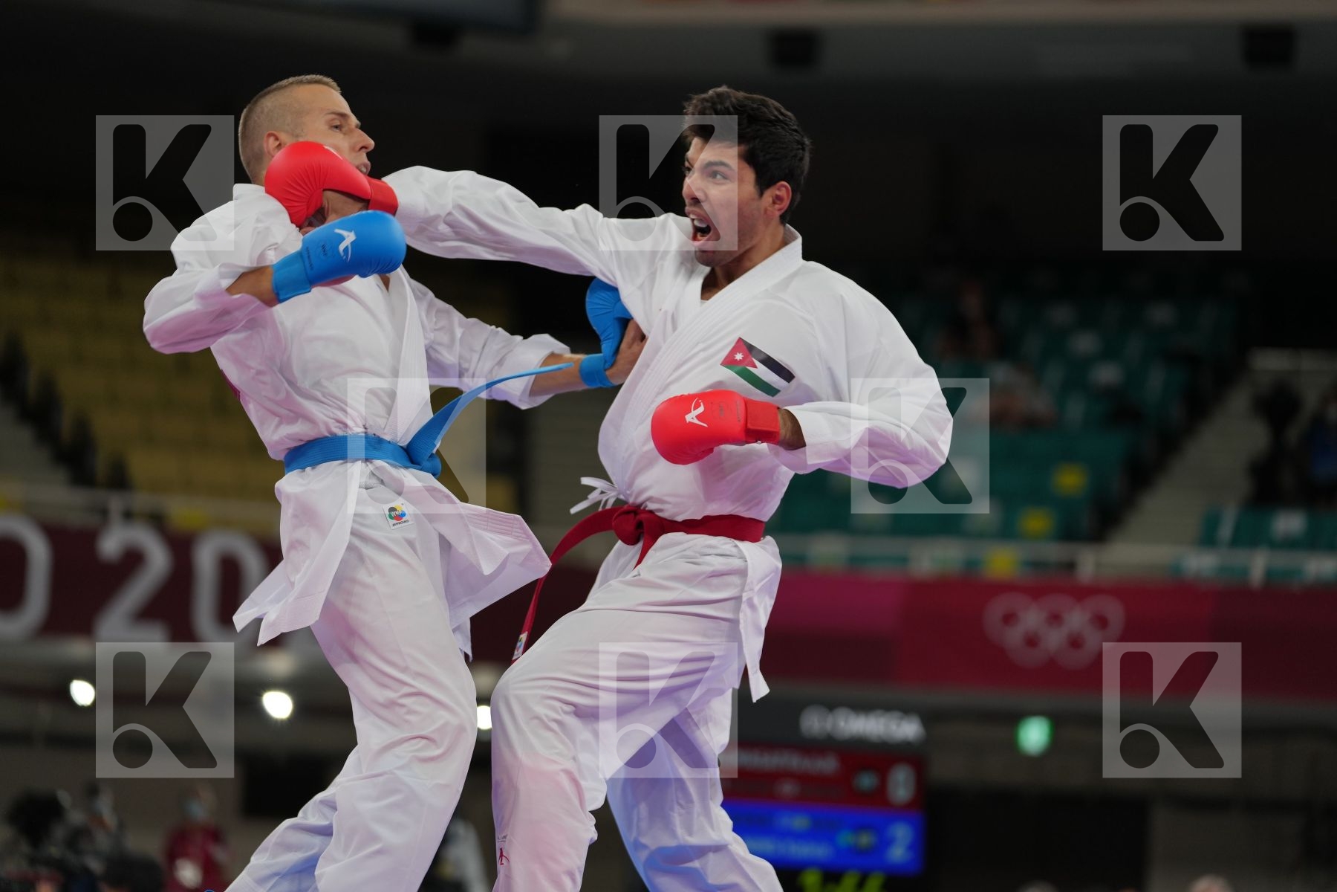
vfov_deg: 10.3
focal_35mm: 133
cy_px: 446
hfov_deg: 15.4
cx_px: 668
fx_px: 4939
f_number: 2.8
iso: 500
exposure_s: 1/1000
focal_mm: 133
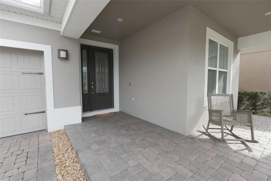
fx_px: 120
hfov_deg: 96.7
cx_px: 136
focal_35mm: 16
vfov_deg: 73.8
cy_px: 90
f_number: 4.5
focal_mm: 11
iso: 100
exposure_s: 1/160
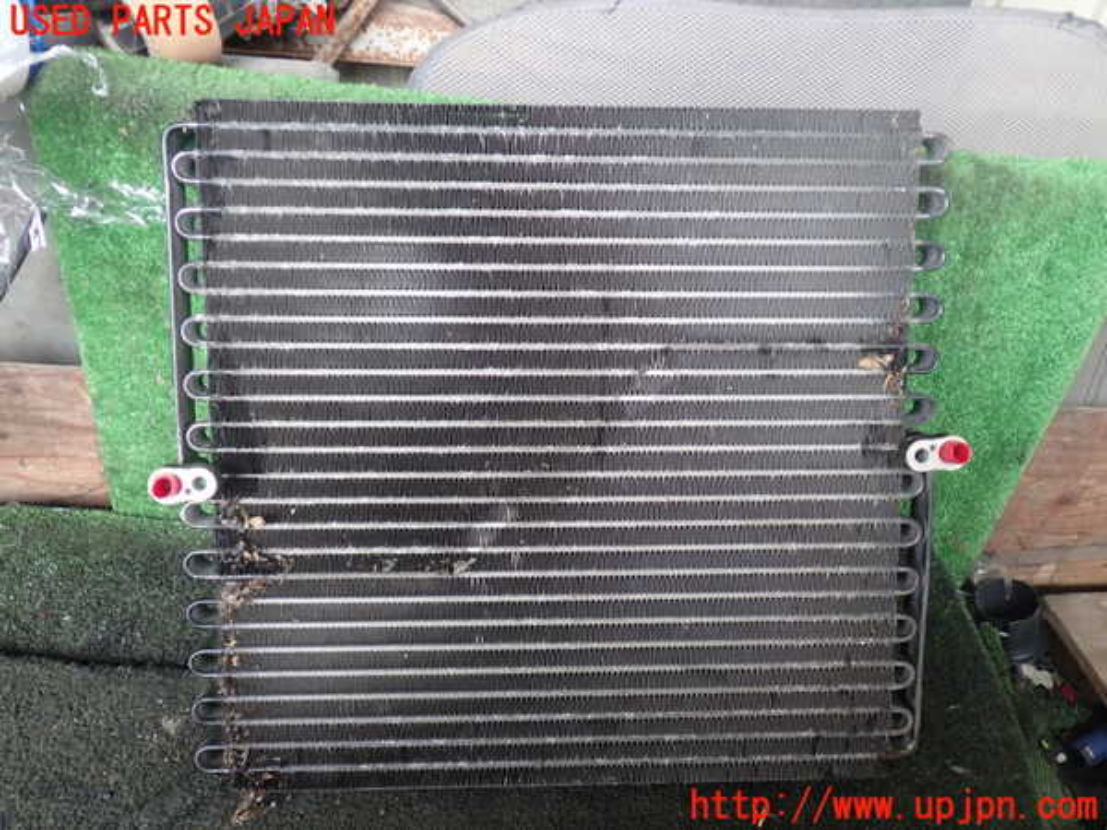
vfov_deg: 46.8
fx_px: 959
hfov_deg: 60.0
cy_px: 415
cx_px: 554
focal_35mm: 30
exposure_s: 1/50
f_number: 2.3
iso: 200
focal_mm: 5.4
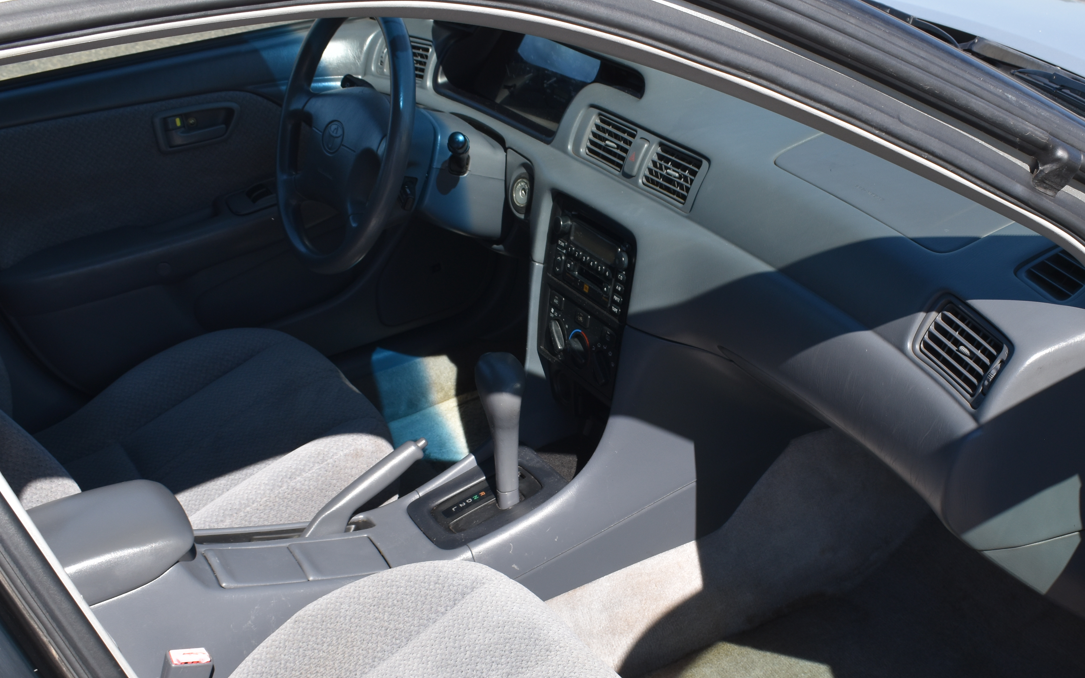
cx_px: 645
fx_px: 1449
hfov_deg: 40.9
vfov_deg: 26.1
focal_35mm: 49
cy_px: 474
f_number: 8
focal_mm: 22
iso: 200
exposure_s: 1/250
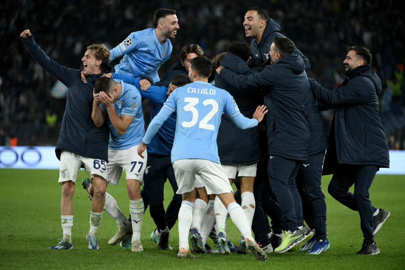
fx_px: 2700
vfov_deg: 5.7
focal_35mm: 240
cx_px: 202
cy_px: 135
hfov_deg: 8.6
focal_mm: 240
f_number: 4
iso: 3200
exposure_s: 1/1250
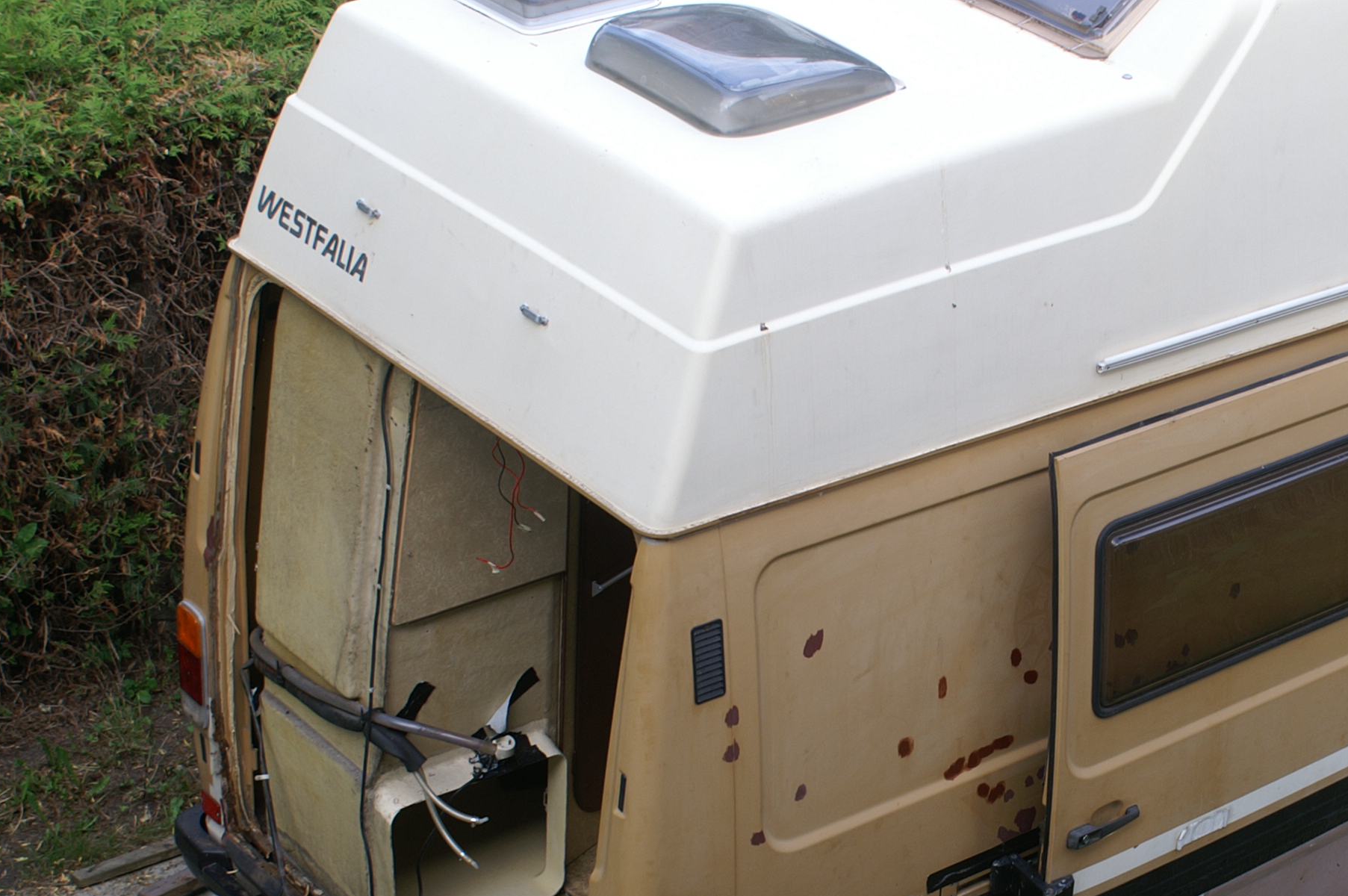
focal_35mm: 75
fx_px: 2806
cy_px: 615
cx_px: 934
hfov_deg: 26.8
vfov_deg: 18.1
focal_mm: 30
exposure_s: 1/60
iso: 100
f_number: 5
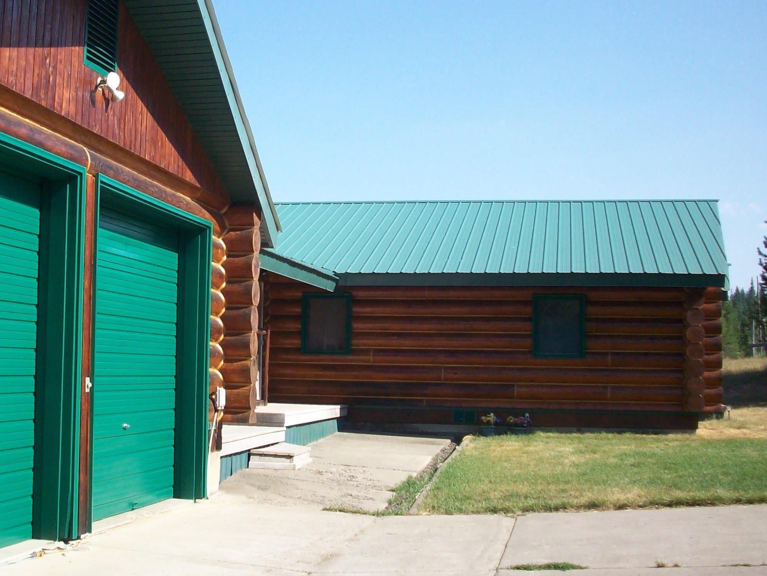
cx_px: 212
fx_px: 1263
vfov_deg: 25.7
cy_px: 267
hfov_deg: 33.3
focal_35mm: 57
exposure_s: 1/199
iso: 80
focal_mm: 6.2
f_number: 5.6
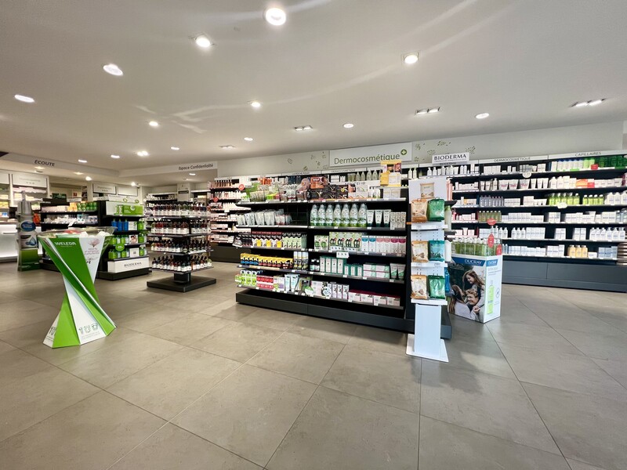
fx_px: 235
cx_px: 314
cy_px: 235
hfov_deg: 106.2
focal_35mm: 13
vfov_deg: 89.9
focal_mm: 1.57
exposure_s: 1/100
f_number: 1.8
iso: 100
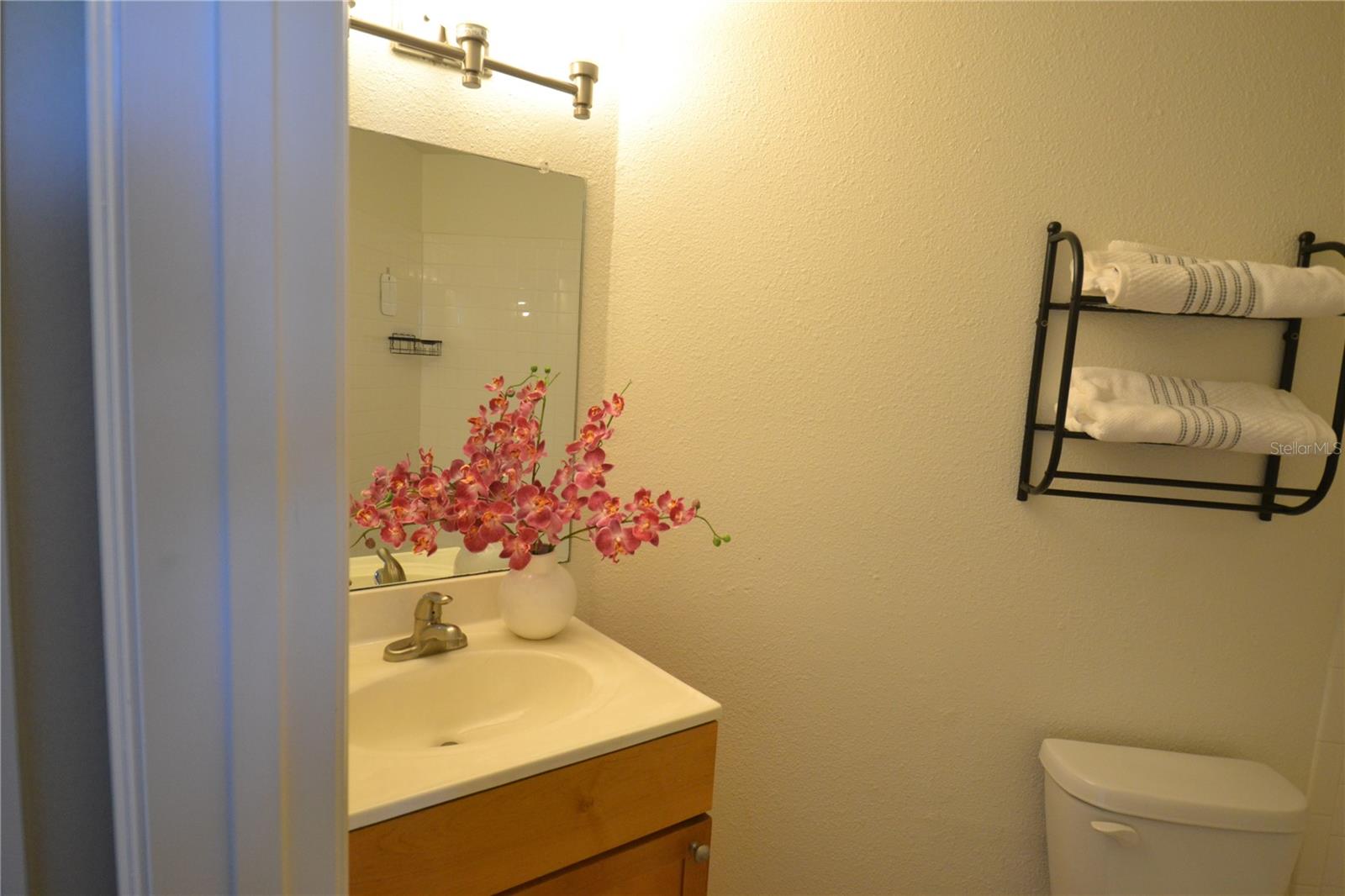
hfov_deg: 85.4
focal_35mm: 20
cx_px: 672
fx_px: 728
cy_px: 448
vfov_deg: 63.2
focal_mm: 13
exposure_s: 1/60
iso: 1100
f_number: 3.8
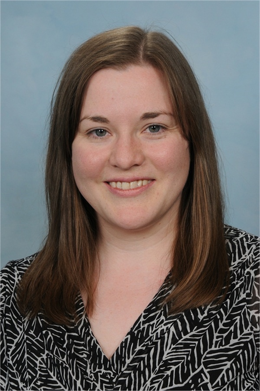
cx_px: 130
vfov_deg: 19.5
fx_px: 1137
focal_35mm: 105
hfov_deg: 13.0
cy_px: 196
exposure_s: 1/125
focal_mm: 70
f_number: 8
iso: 200
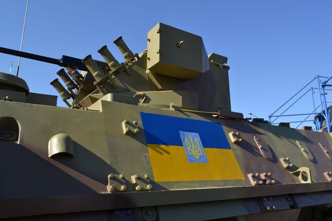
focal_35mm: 27
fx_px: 249
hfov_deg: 67.4
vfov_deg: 47.9
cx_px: 166
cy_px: 110
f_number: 6.3
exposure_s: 1/160
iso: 100
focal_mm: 18
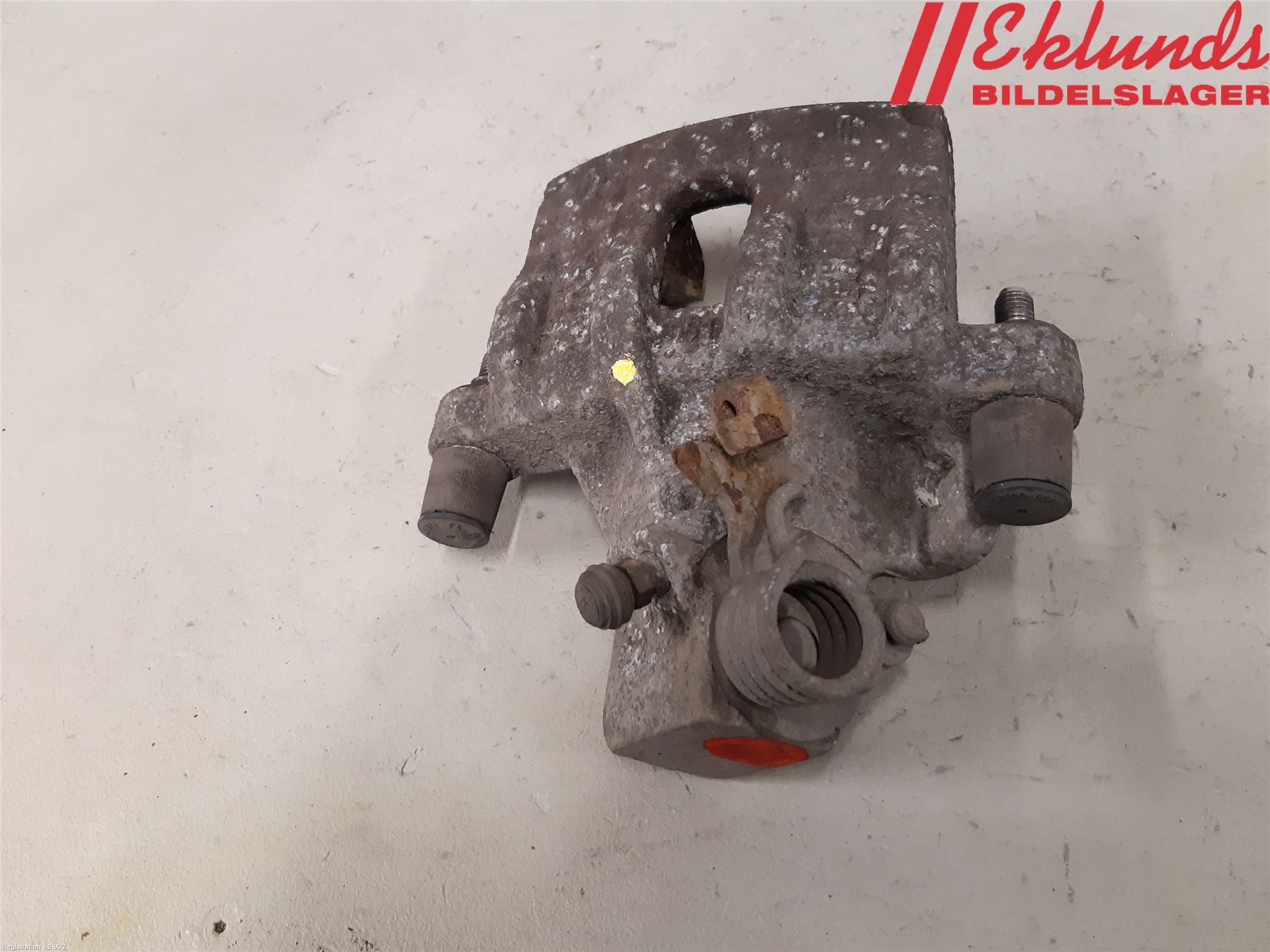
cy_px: 476
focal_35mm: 26
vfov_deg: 53.1
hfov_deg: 67.3
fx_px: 954
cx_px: 635
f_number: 1.7
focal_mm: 3.93
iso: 200
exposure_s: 1/50
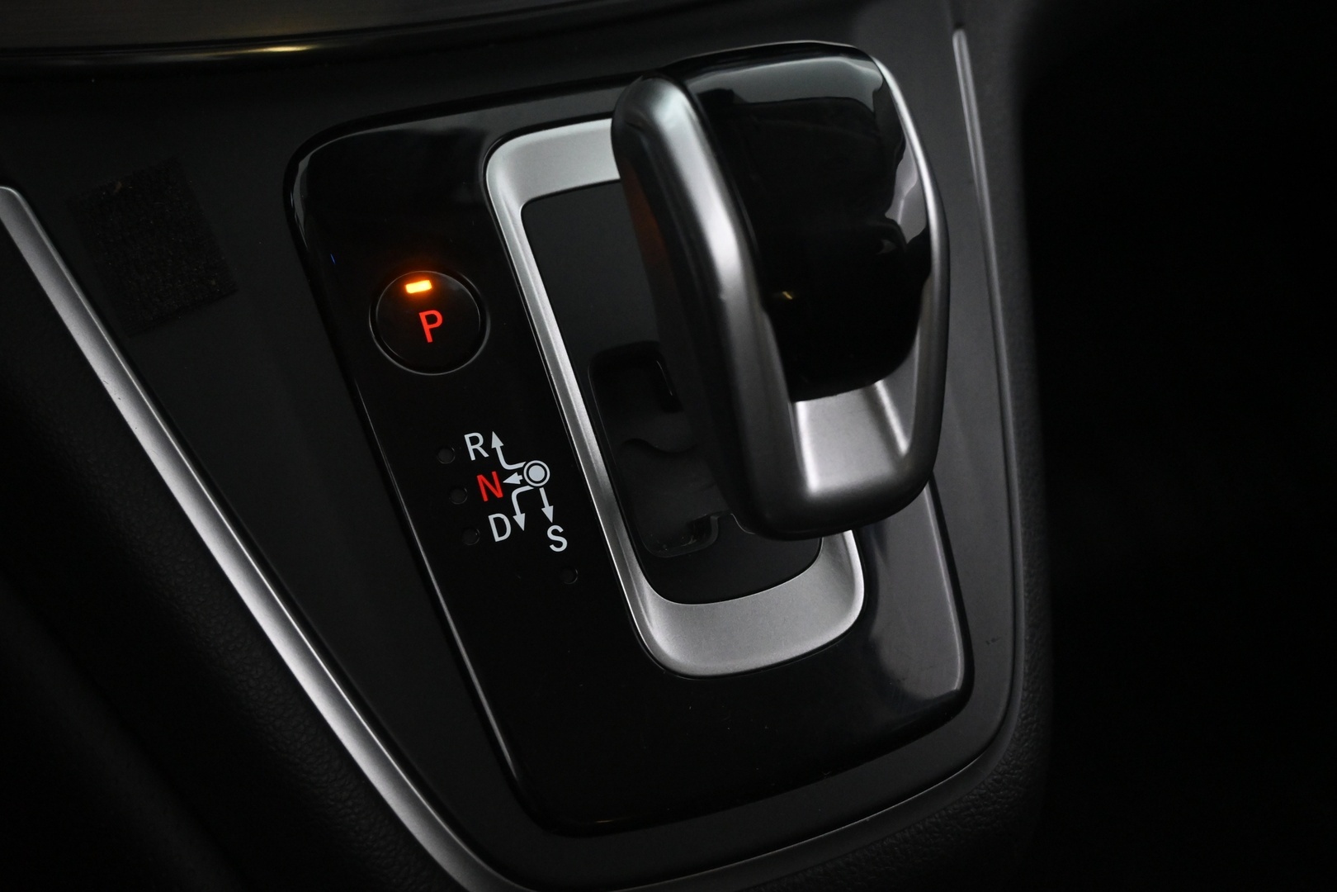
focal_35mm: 50
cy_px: 446
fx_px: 1838
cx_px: 668
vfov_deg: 27.3
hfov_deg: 40.0
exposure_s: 1/50
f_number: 5
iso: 3600
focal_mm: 33
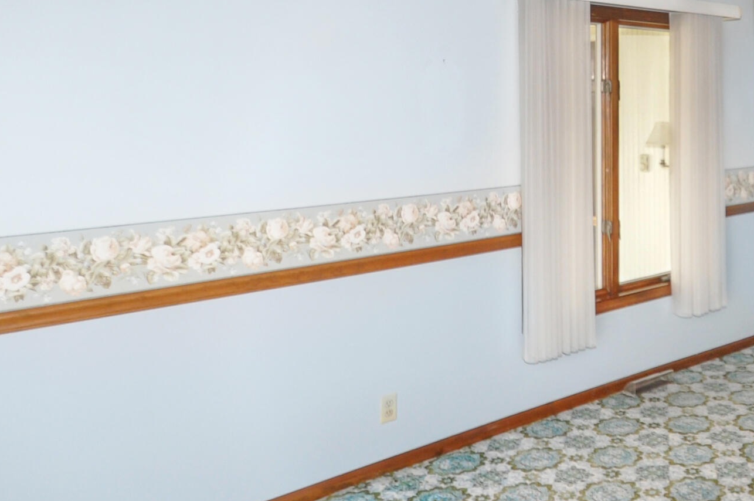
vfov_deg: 37.3
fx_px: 732
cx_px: 694
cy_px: 162
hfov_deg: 48.1
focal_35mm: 35
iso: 800
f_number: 4
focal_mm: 10
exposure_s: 1/60
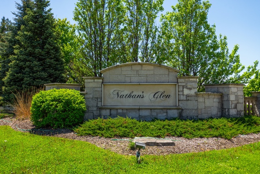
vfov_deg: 40.0
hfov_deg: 57.2
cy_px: 87
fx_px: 238
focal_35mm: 33
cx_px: 130
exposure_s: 1/350
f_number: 9.5
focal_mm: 22
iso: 200
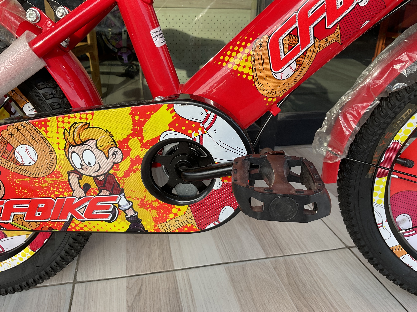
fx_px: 349
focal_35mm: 29
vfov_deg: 48.2
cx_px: 208
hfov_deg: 61.7
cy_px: 156
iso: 16
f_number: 1.8
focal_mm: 3
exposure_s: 1/232
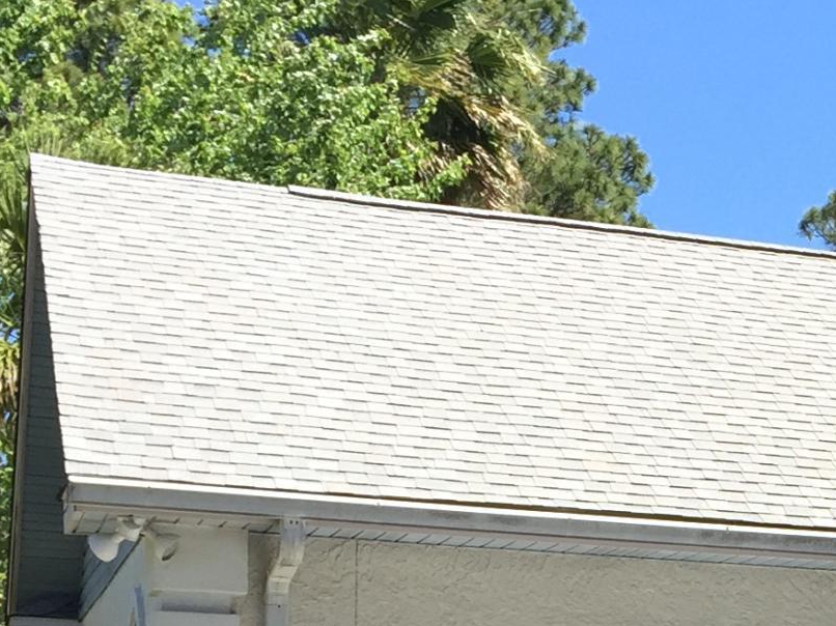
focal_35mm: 108
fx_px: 2607
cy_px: 900
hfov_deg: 16.8
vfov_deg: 13.1
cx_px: 1176
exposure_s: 1/719
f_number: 2.2
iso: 32
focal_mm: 4.15
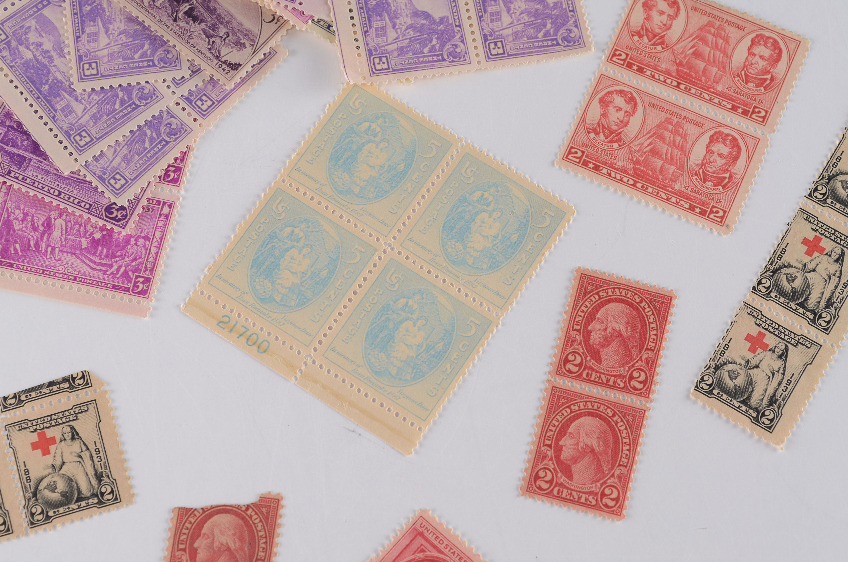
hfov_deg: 24.7
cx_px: 424
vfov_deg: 16.5
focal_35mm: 82
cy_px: 281
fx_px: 1939
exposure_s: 1/80
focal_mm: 55
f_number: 10
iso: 100
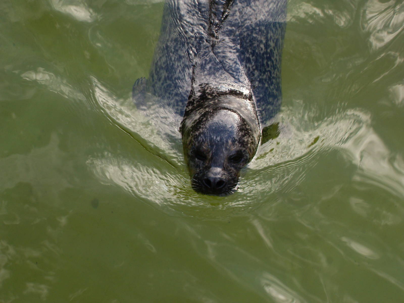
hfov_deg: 17.7
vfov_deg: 13.3
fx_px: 1295
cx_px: 202
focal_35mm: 111
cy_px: 152
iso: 100
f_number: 5.2
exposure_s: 1/125
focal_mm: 18.1
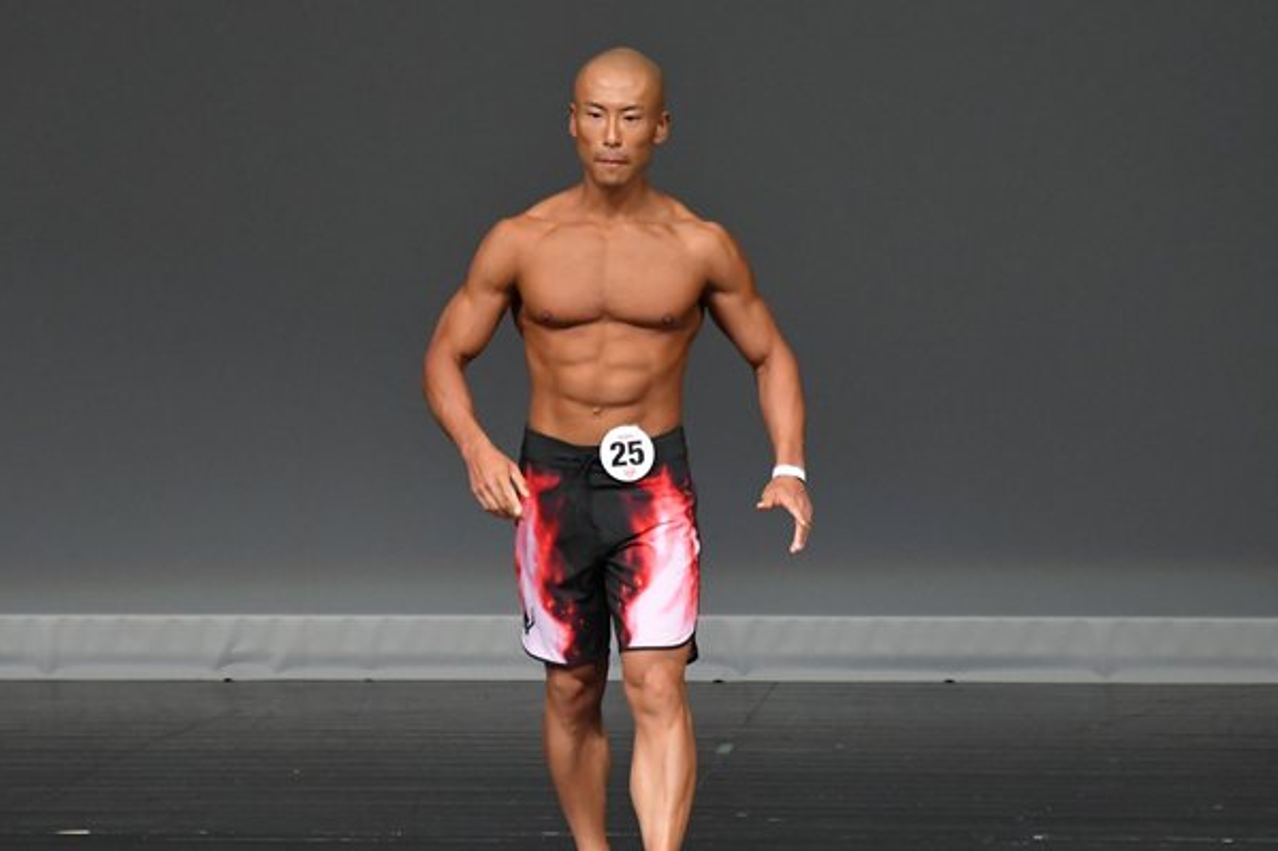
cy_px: 482
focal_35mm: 485
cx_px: 566
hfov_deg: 4.3
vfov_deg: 2.8
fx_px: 17212
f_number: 5.6
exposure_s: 1/400
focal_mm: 250
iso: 4000
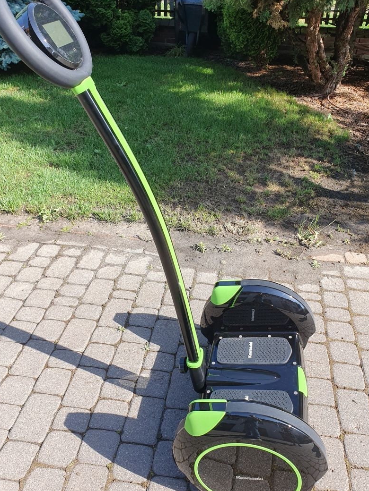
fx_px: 426
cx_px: 199
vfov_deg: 59.9
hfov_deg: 46.8
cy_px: 226
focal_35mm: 30
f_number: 2.4
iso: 50
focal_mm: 4.32
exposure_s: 1/362
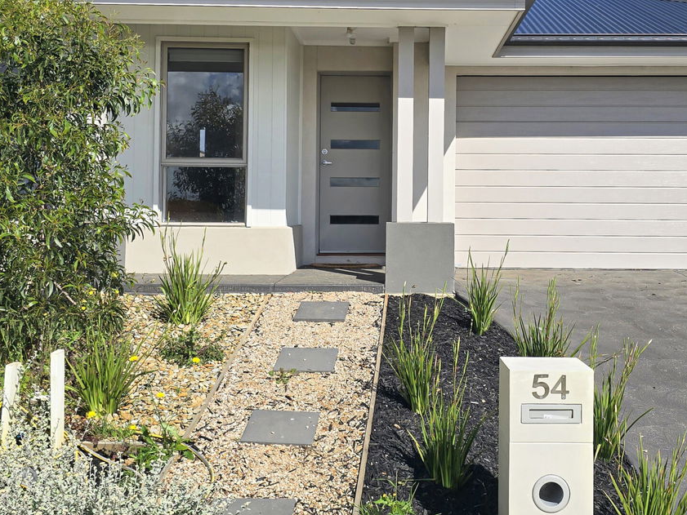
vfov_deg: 34.8
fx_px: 814
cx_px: 395
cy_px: 172
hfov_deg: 45.6
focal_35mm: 41
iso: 12
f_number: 1.7
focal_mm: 6.3
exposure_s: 1/1108
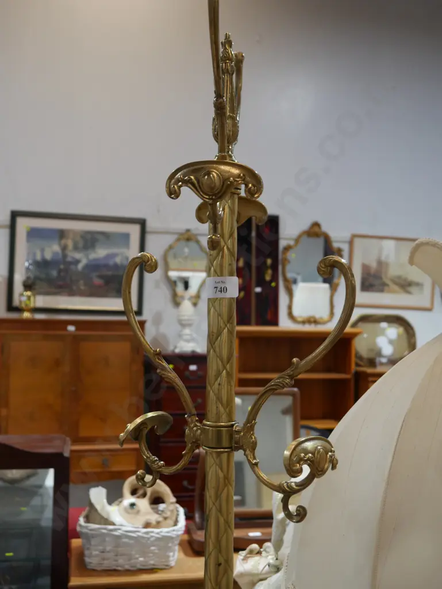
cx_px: 221
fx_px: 680
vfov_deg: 46.8
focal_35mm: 40
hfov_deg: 36.0
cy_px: 294
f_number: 4.4
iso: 500
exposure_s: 1/60
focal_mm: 20
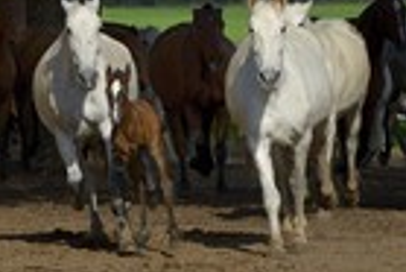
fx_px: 6808
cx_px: -120
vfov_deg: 2.3
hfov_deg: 3.4
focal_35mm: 603
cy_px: 56
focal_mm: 200
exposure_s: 1/640
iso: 400
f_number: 11
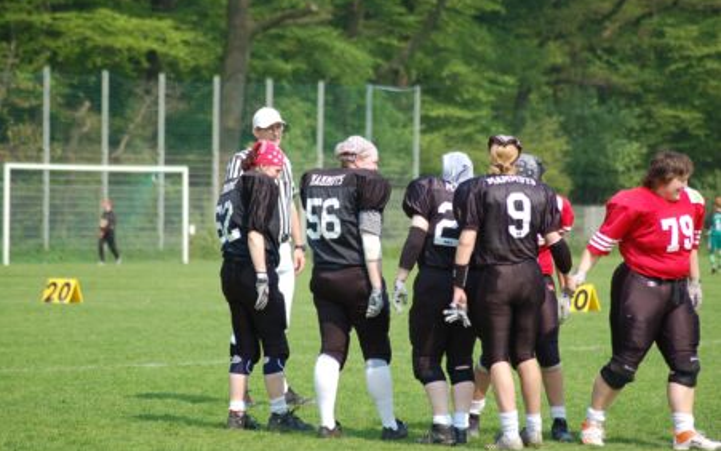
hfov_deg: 9.1
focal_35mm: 230
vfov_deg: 5.7
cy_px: 222
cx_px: 360
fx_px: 4520
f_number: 4.5
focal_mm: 150
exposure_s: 1/1000
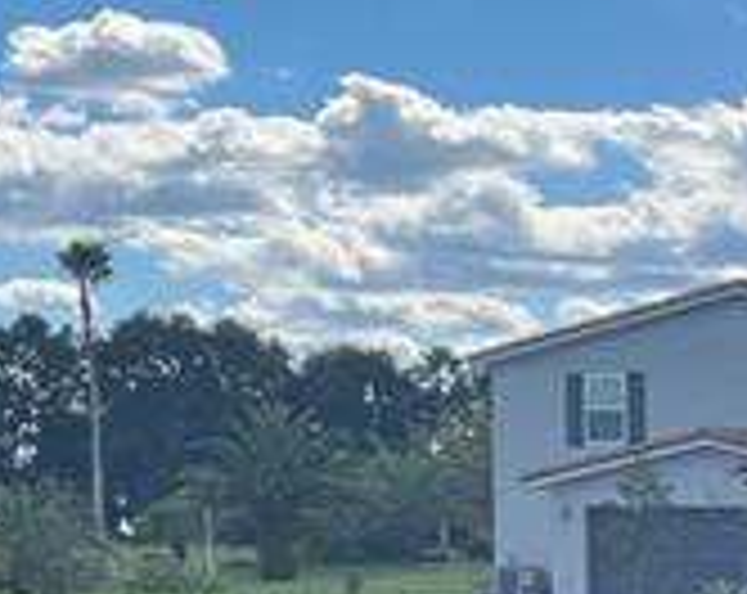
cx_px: -1256
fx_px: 3463
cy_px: 356
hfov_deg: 10.1
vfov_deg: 9.8
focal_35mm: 157
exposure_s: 1/3215
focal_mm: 5.1
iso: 50
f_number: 1.6
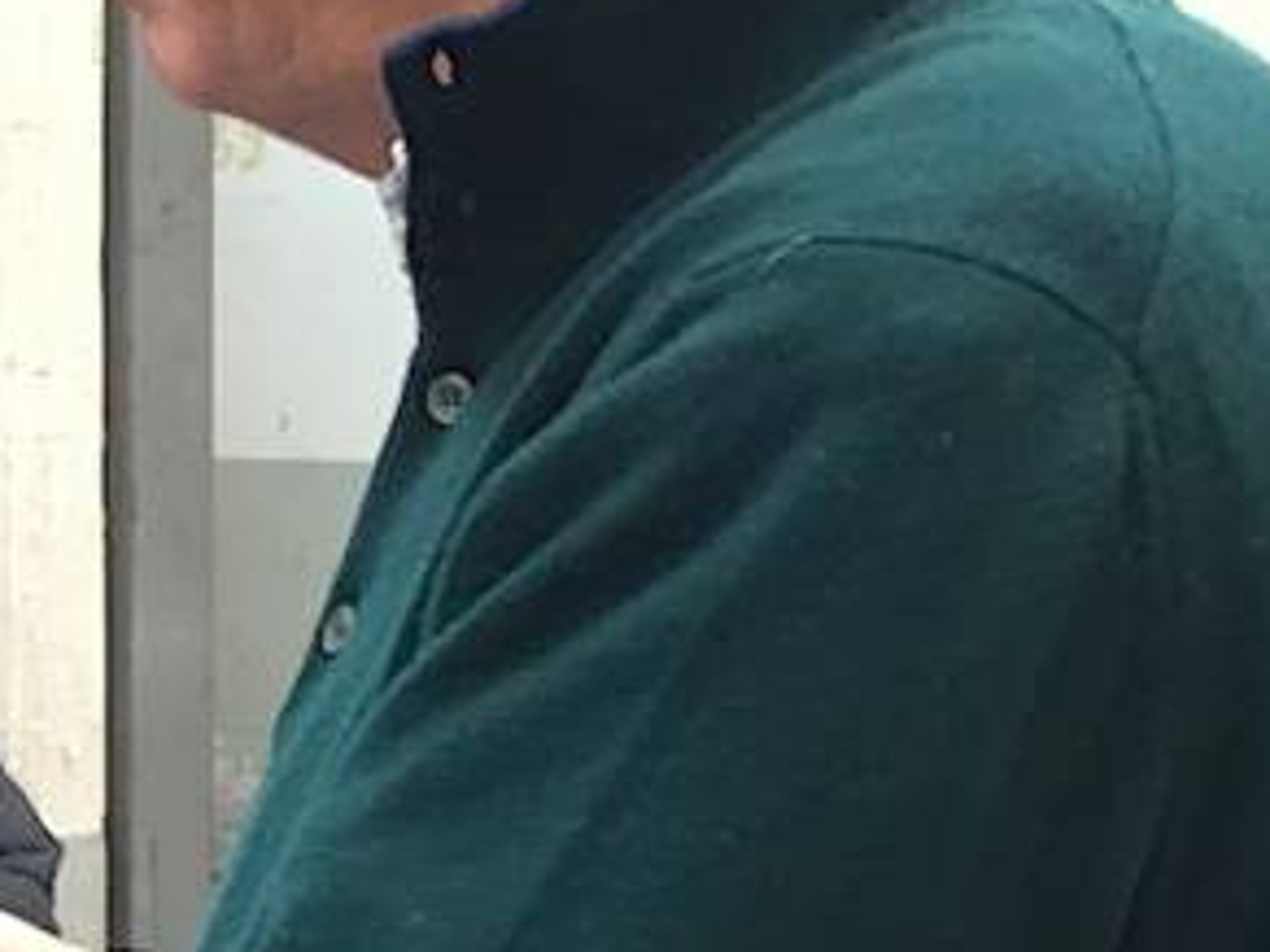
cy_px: 572
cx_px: -921
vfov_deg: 14.5
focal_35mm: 102
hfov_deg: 16.5
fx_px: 3741
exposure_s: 1/33
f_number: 2.2
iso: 160
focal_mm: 4.15
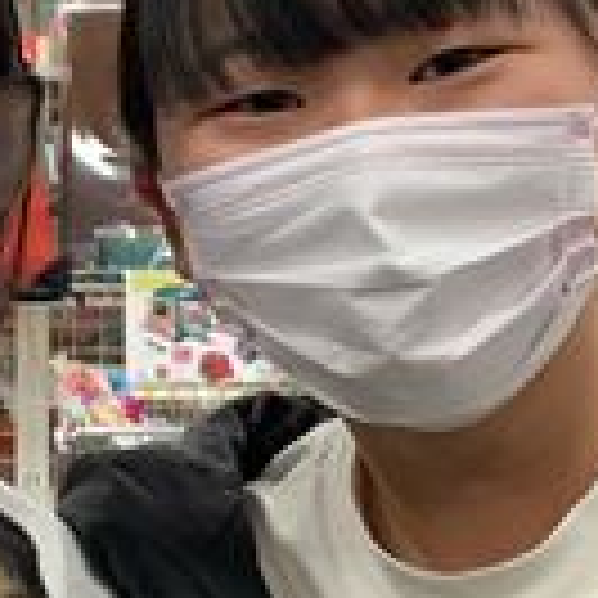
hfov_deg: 16.4
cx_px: -9
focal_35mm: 104
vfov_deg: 16.7
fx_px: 2033
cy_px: 364
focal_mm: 4.25
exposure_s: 1/50
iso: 80
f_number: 1.8
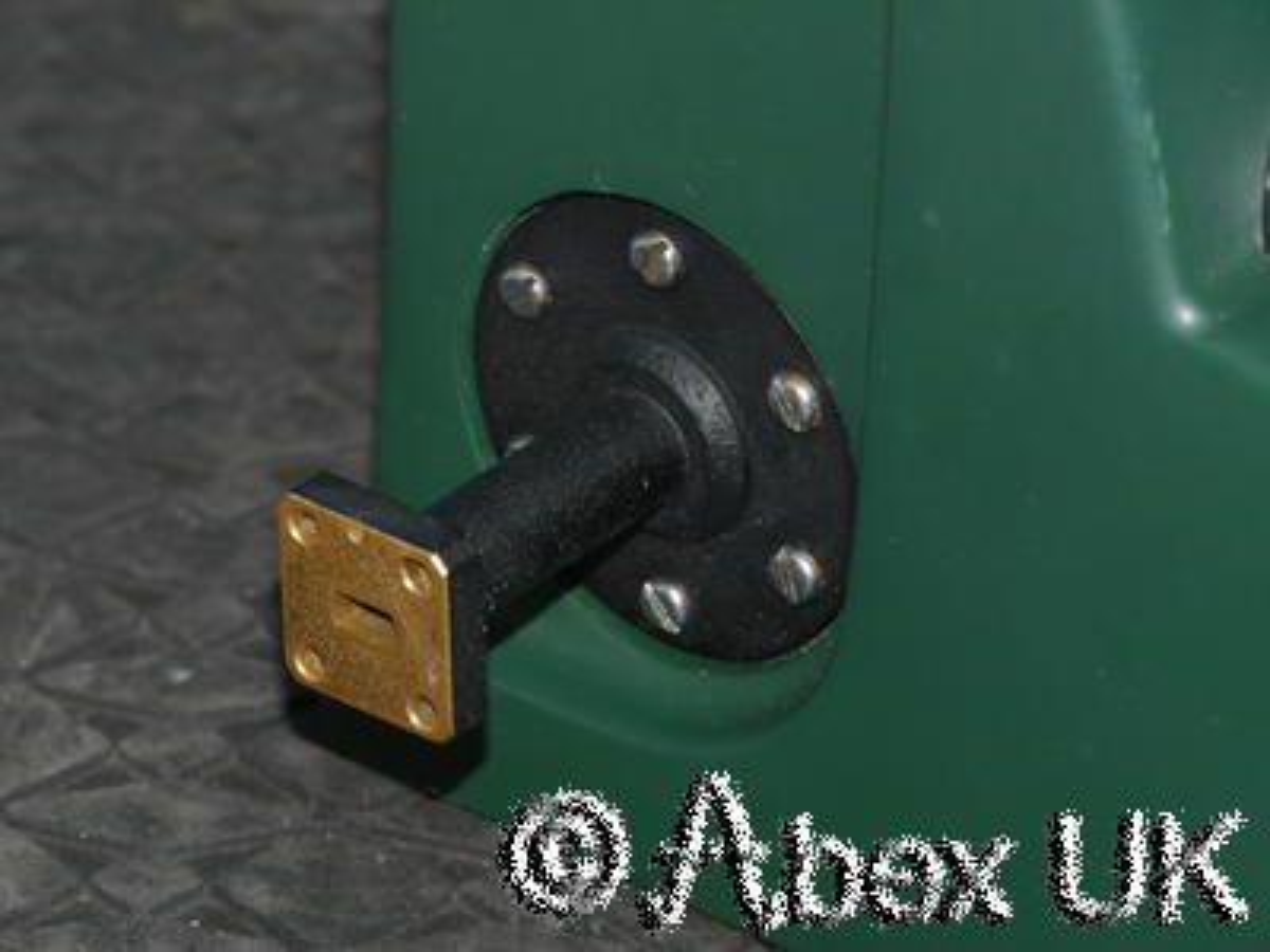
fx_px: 10273
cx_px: 635
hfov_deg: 7.1
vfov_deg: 5.3
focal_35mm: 280
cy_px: 476
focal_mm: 140
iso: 400
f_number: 11
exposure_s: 1/60
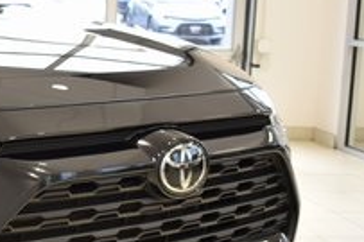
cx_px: -199
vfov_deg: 13.1
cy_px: 186
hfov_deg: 17.5
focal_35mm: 104
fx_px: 1051
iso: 360
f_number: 3.8
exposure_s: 1/30
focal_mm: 22
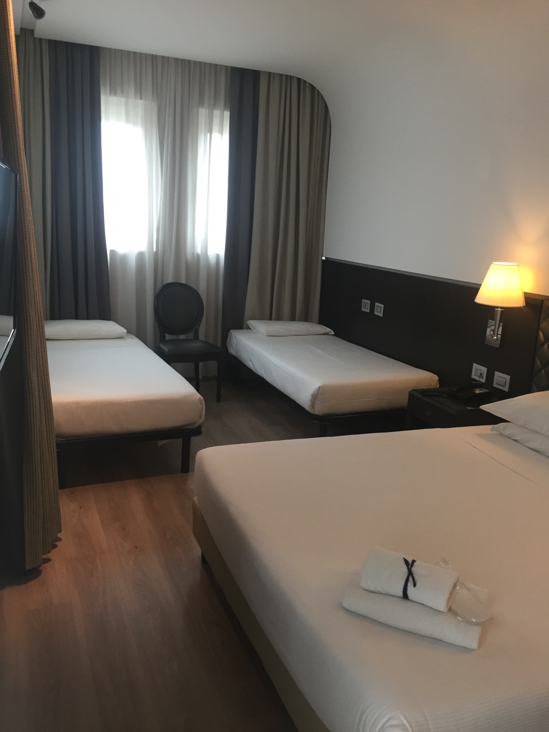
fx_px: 613
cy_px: 366
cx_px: 274
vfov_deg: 61.7
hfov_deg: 48.2
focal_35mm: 29
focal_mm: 4.15
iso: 125
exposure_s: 1/33
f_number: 2.2
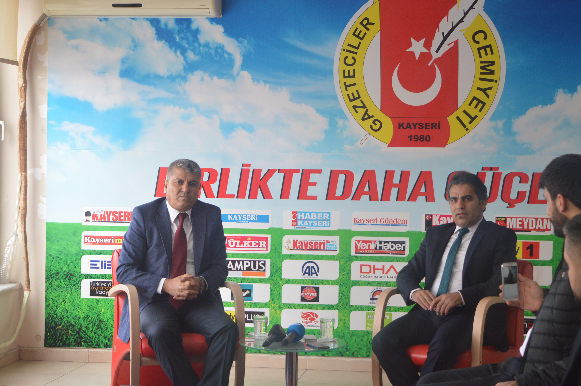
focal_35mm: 82
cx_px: 290
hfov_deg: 24.6
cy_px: 193
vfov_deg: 16.5
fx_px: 1330
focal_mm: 55
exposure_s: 1/30
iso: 400
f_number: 5.6
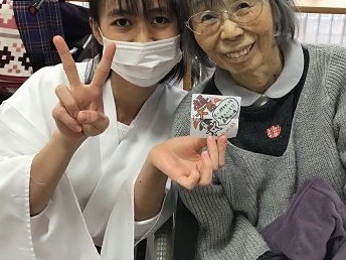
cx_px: 230
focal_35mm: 45
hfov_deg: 41.5
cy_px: 86
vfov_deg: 31.9
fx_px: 450
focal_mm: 3.3
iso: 40
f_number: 2.4
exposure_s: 1/30
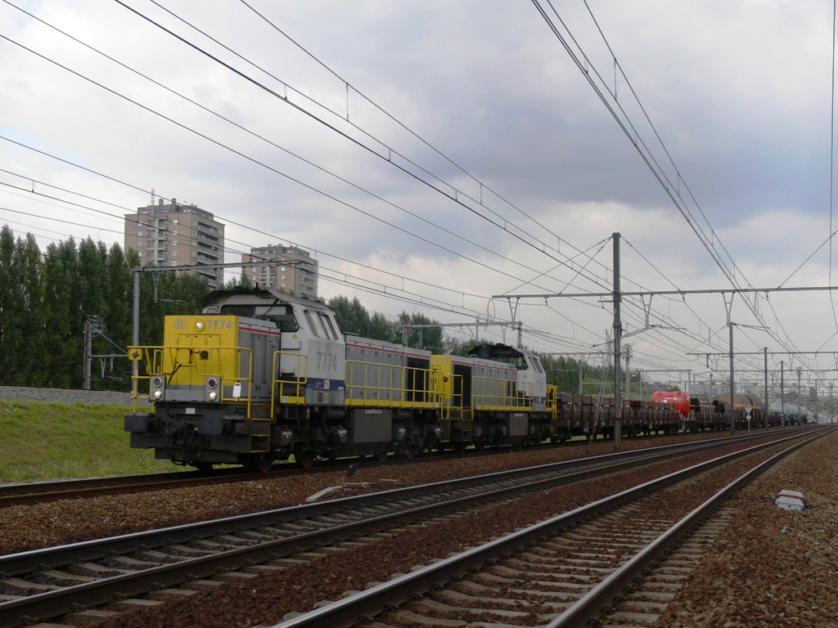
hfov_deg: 38.2
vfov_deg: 29.1
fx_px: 1210
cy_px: 314
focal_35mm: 50
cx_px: 419
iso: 100
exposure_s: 1/640
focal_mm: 10.6
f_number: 4
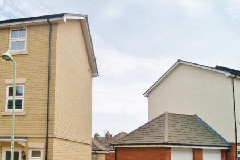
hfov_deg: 44.9
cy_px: 104
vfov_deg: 31.6
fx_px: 280
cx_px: 60
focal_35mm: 42
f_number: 14
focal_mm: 18
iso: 100
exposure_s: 1/160
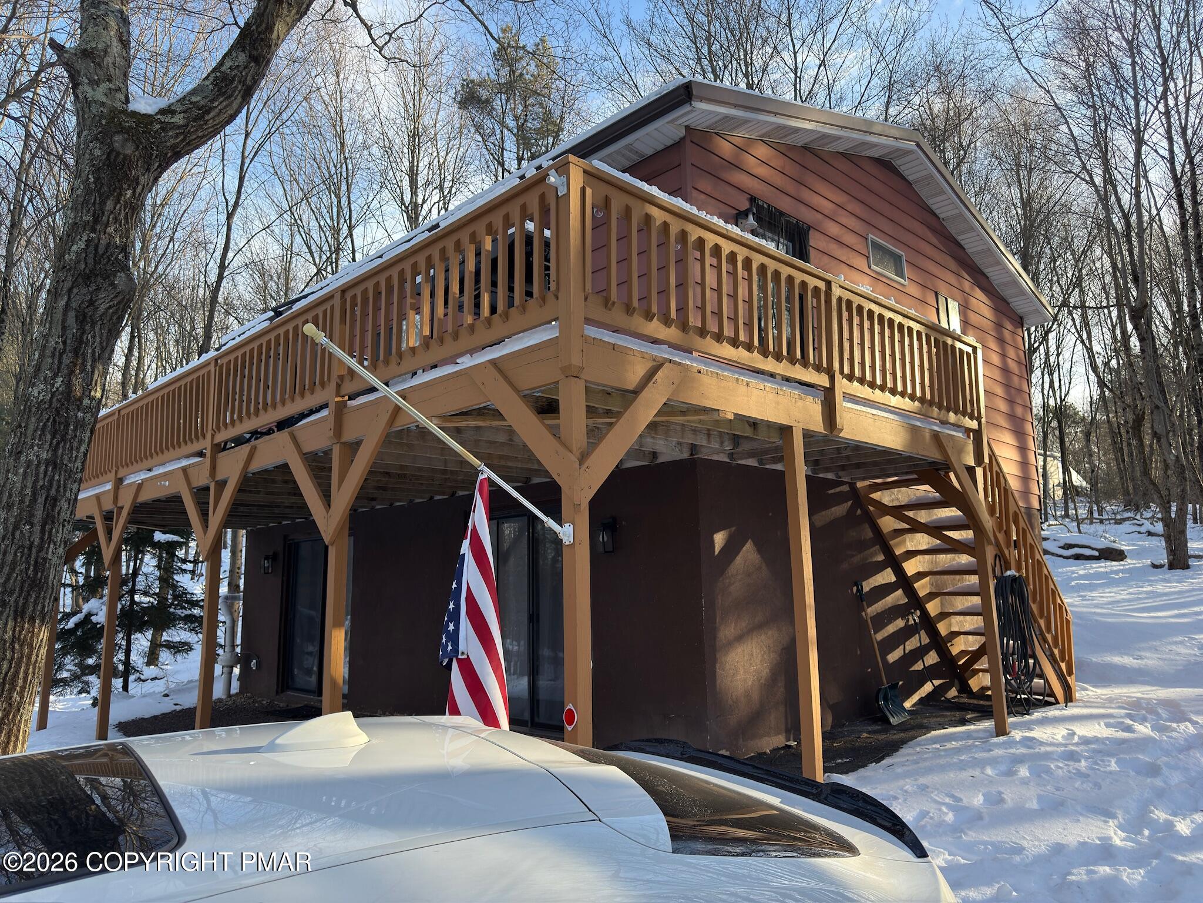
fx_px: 834
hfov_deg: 71.6
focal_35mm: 24
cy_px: 452
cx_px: 602
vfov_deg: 56.8
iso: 100
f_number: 1.78
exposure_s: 1/794
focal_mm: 6.76
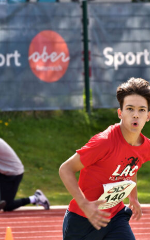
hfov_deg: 2.6
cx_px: 85
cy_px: 118
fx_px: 3297
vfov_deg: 4.2
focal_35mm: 504
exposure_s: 1/500
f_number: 8
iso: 500
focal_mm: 210
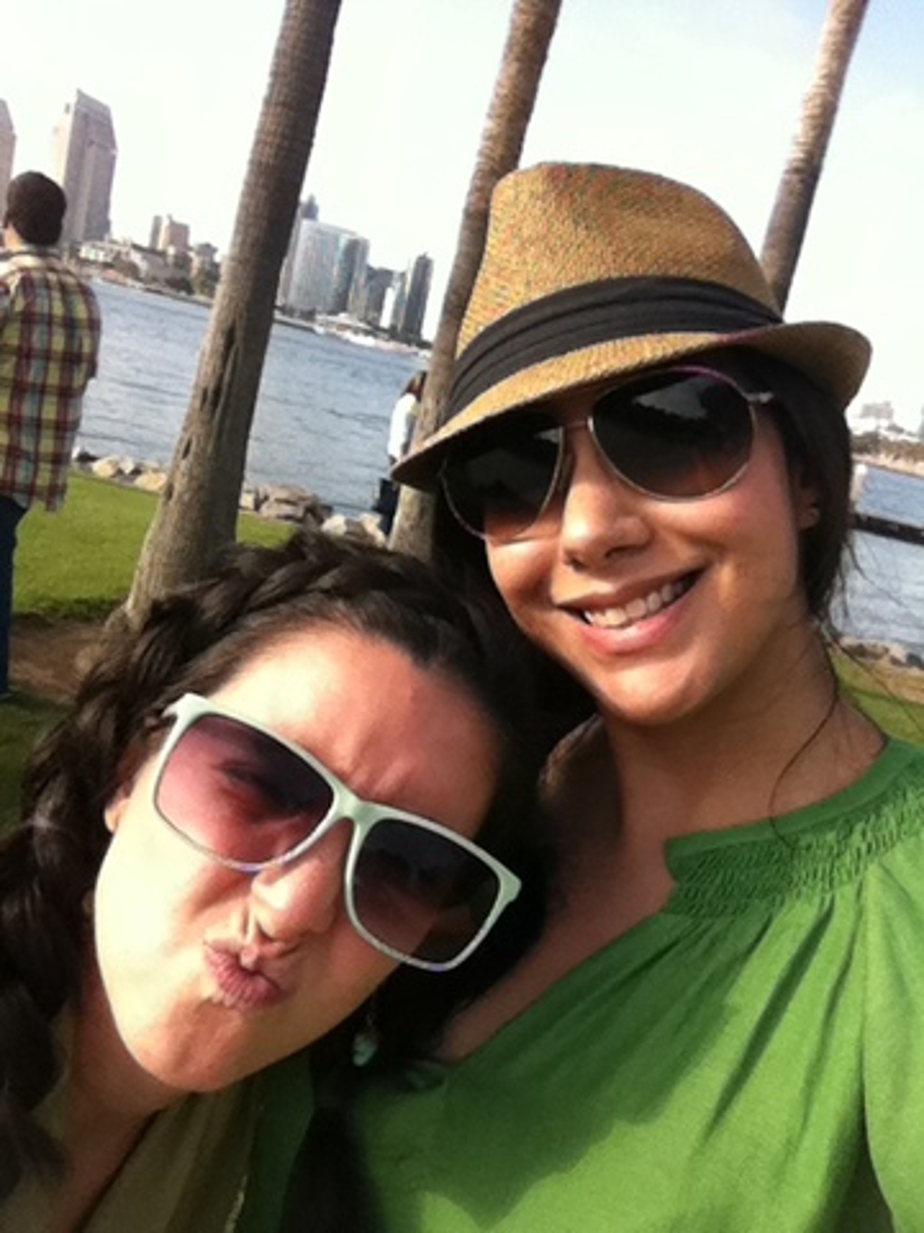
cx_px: 462
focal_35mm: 35
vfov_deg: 52.6
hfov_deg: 40.7
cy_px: 616
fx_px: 1246
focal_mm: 3.85
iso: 125
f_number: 2.4
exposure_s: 1/1528
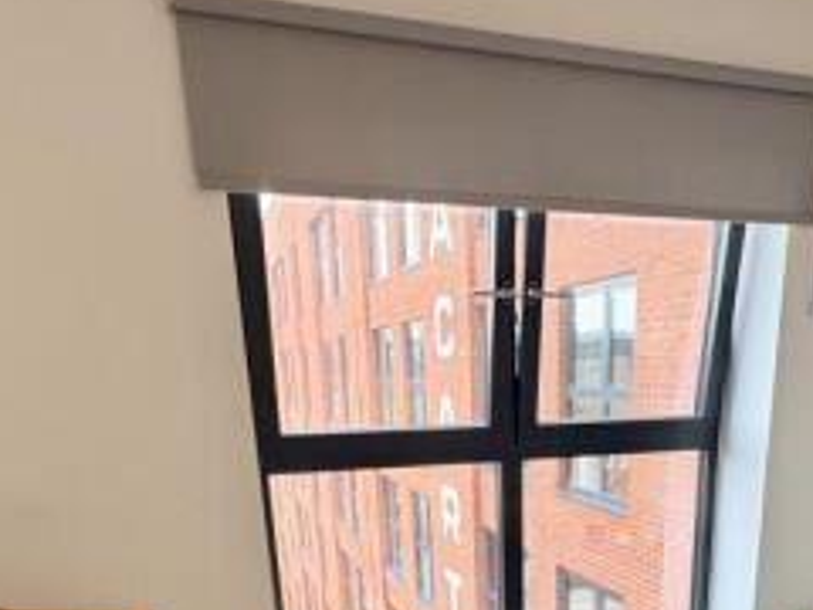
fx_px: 799
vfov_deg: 36.7
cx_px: 513
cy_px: 635
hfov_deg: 53.3
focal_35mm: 34
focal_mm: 2.22
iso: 320
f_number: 2.2
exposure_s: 1/50
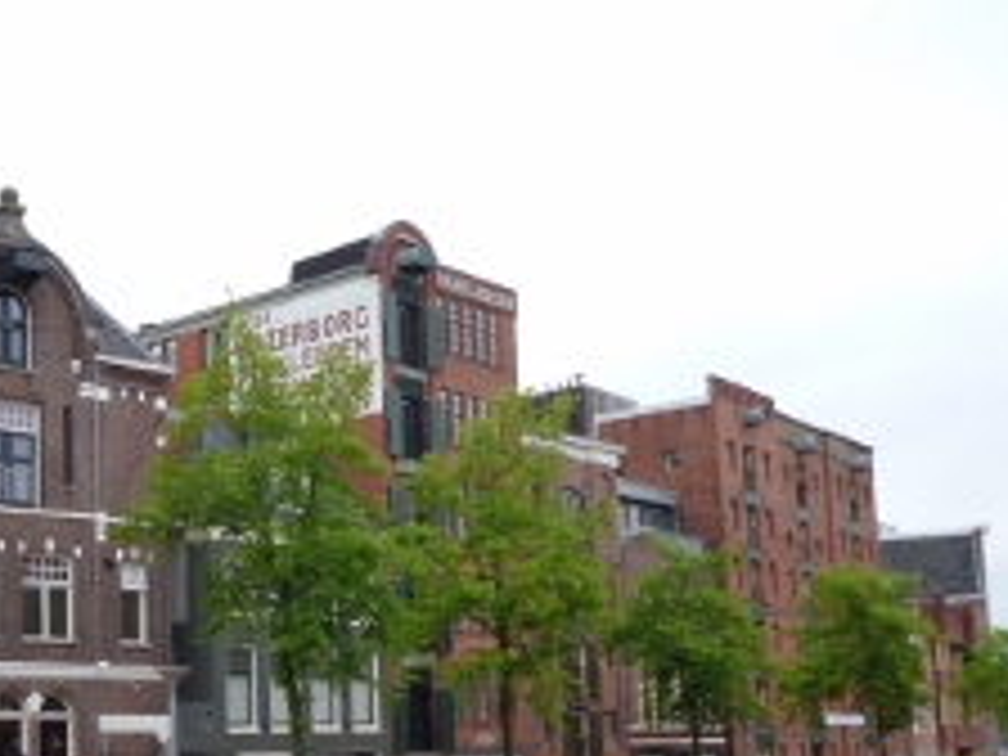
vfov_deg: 28.6
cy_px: 590
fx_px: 1456
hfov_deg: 36.9
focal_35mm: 50
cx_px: 207
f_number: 3.1
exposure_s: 1/50
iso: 100
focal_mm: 5
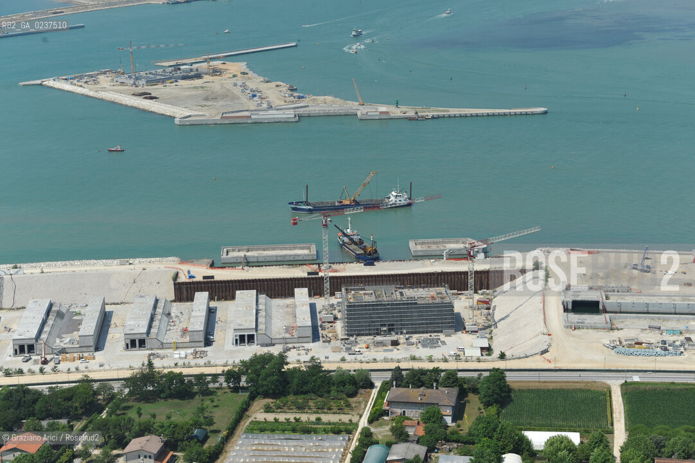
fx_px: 1351
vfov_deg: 19.4
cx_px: 348
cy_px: 232
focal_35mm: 70
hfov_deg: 28.9
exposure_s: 1/1250
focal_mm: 70
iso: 400
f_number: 9
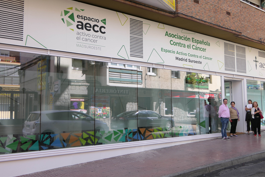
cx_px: 142
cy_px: 88
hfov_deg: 54.4
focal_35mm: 35
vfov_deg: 37.8
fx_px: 258
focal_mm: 11.7
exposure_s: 1/400
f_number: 4
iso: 125
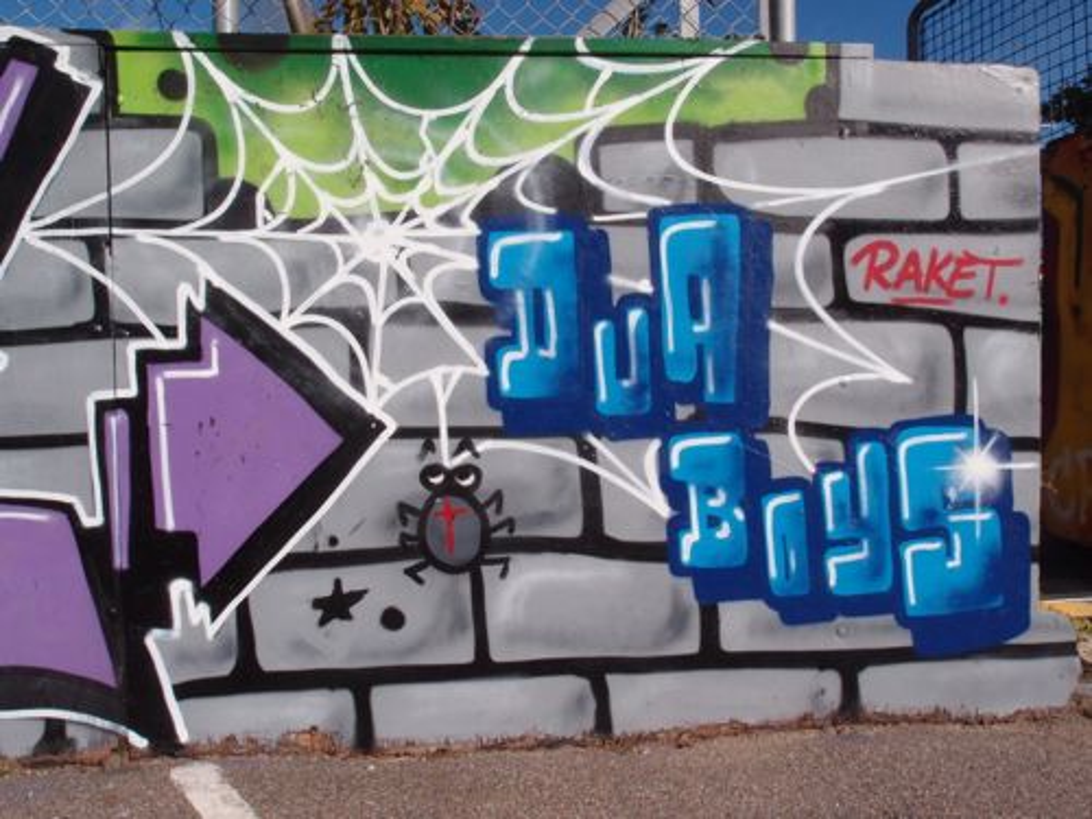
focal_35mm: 28
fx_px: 883
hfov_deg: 63.4
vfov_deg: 49.7
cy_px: 410
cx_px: 546
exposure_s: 1/1000
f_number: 8
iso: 250
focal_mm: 6
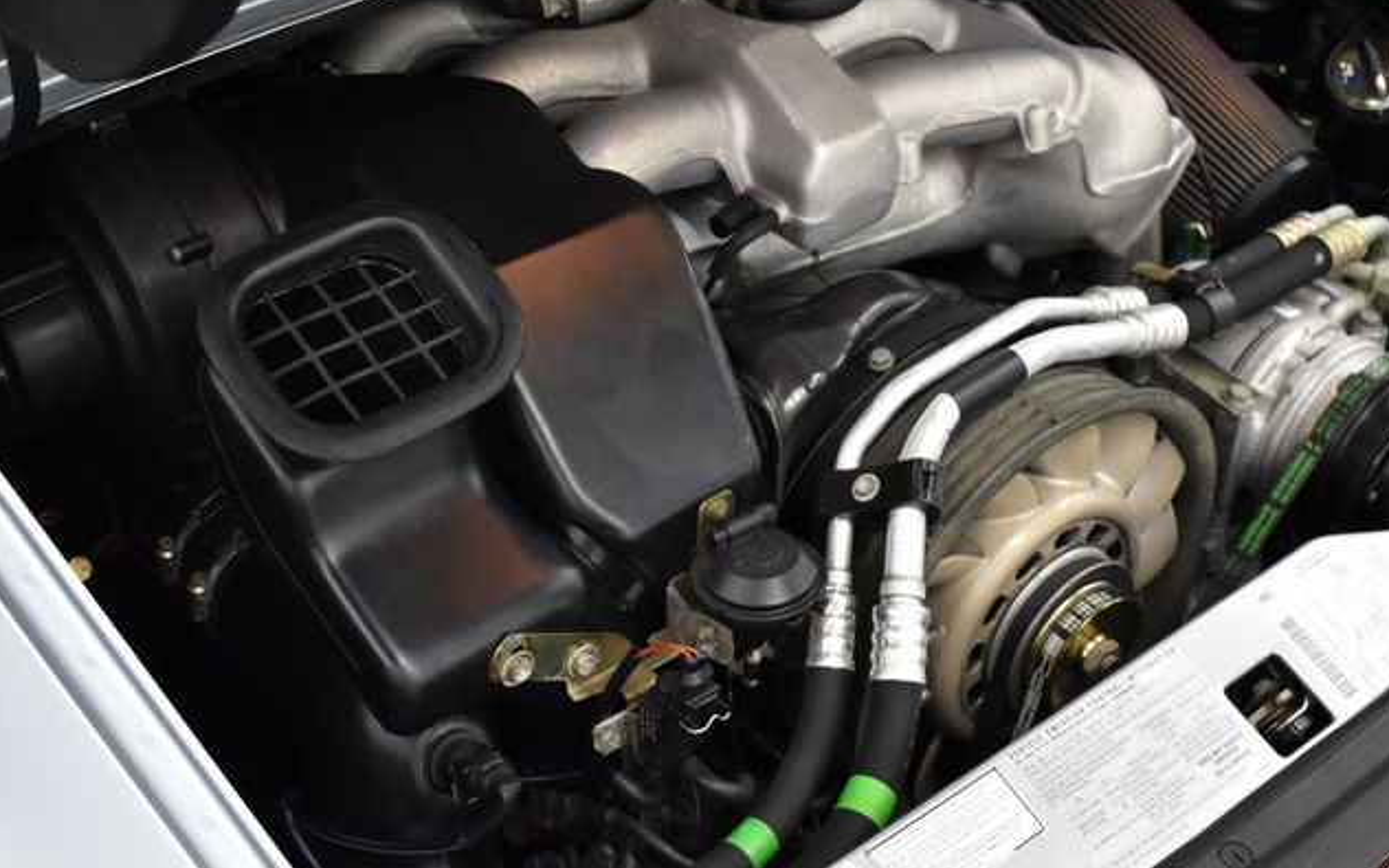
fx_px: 1968
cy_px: 393
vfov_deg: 24.9
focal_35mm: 52
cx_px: 802
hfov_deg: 38.8
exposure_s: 1/50
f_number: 4.2
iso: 900
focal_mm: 28
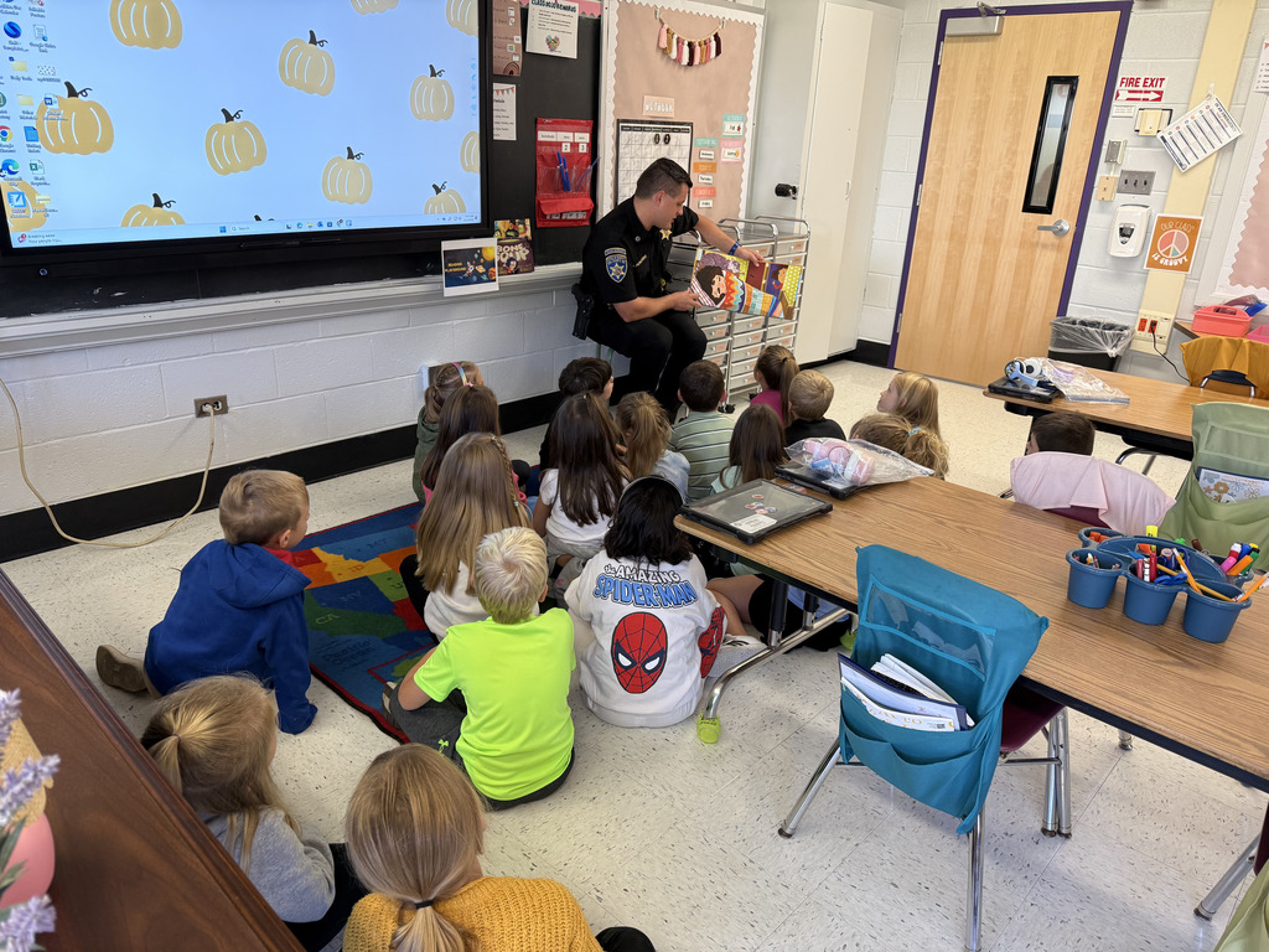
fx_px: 880
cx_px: 634
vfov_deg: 56.8
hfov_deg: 71.6
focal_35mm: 24
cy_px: 476
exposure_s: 1/90
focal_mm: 6.76
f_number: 1.78
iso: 160
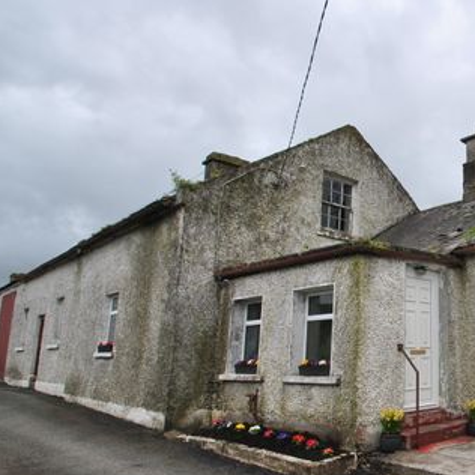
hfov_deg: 45.6
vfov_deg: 55.6
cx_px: 489
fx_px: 450
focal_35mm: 29
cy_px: 251
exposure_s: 1/160
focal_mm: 10
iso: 200
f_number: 9
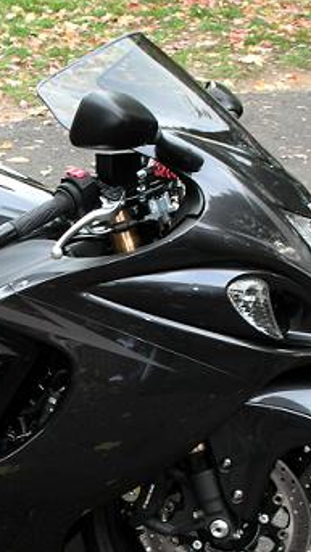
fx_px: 1422
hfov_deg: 12.2
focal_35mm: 97
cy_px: 352
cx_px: -77
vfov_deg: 21.9
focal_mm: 7.7
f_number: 3.5
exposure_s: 1/30
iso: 50
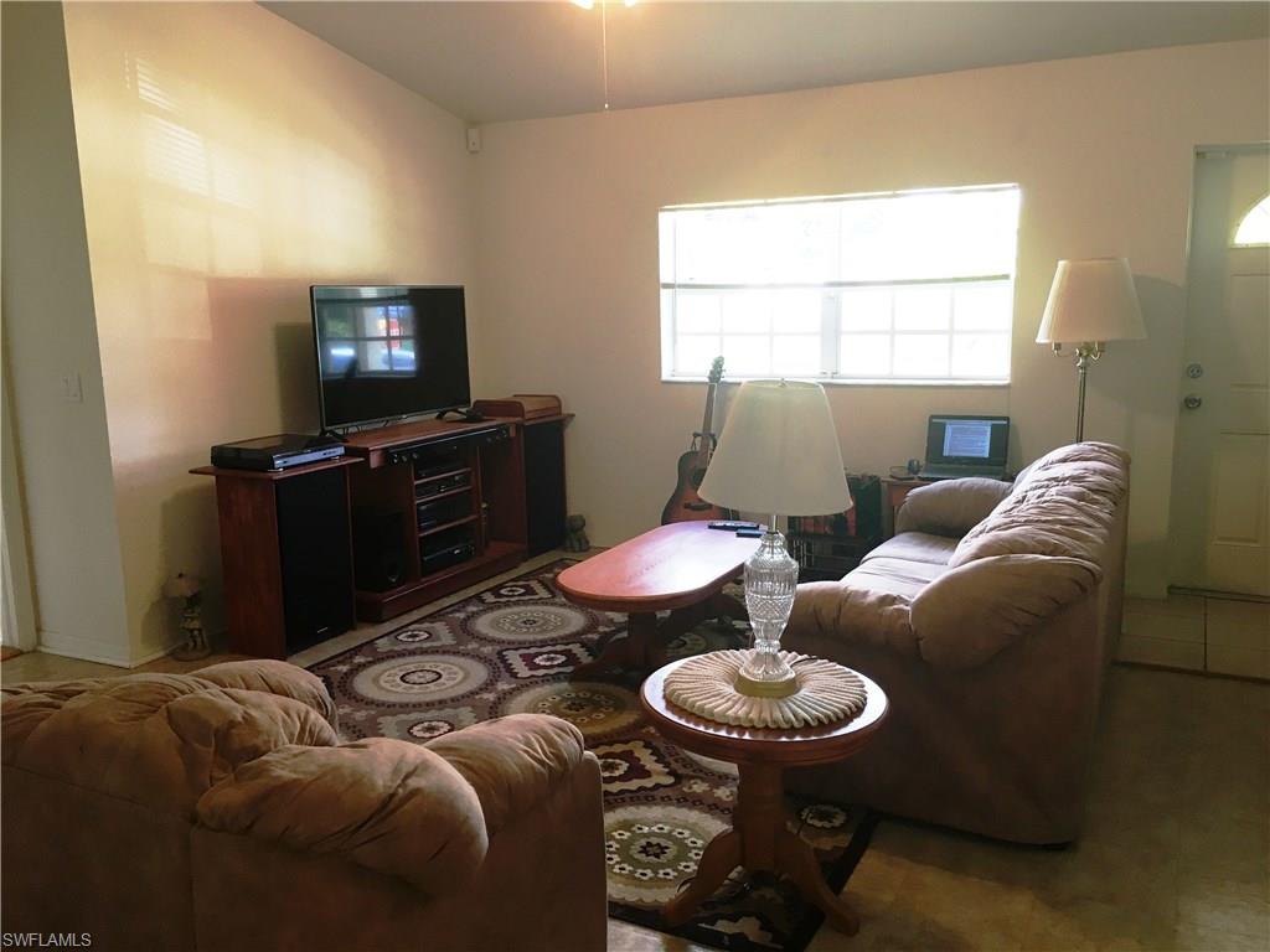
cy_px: 476
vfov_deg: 48.2
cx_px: 635
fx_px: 1064
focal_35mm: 29
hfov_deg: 61.7
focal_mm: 4.15
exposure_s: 1/30
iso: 80
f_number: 2.2
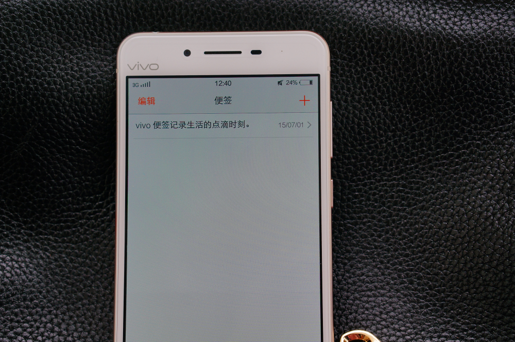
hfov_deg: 27.0
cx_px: 258
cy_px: 171
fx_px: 1072
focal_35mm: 75
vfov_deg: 18.1
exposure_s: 1/160
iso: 200
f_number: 5
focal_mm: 50
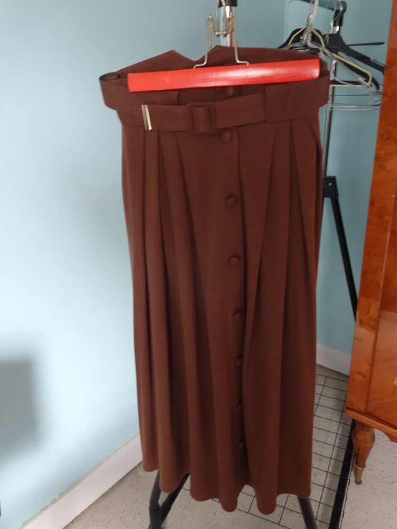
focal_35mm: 29
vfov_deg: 61.7
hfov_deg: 48.2
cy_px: 264
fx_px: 443
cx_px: 198
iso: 800
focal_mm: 4.96
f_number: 3.5
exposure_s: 1/25
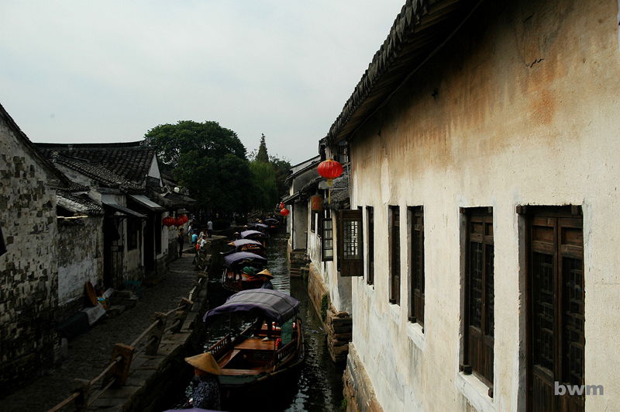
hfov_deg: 46.5
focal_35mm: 42
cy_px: 206
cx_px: 310
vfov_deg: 31.8
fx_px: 722
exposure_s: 1/320
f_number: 11
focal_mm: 28
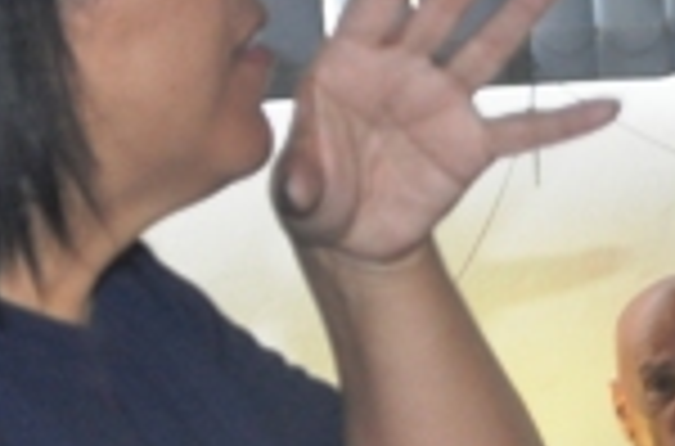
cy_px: 683
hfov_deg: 6.6
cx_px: 922
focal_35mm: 308
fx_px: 5757
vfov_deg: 4.4
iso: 800
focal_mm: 48
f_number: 5.3
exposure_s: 1/60
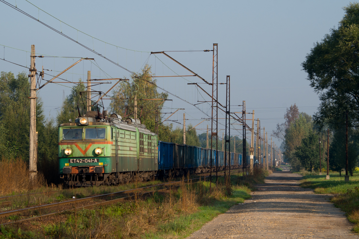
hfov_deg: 15.5
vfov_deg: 10.4
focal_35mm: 132
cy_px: 120
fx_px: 1316
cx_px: 180
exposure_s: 1/400
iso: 200
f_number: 8
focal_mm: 87.5
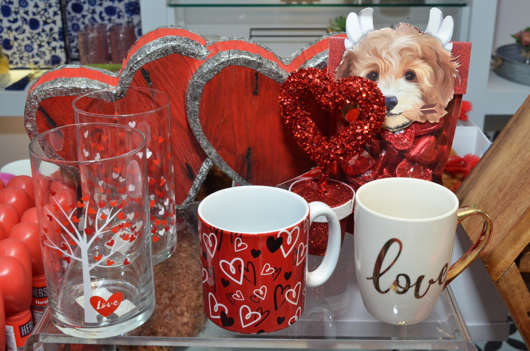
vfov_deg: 26.4
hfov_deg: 39.0
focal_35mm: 51
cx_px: 265
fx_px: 749
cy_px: 176
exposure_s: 1/125
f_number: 11
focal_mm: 34
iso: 1250
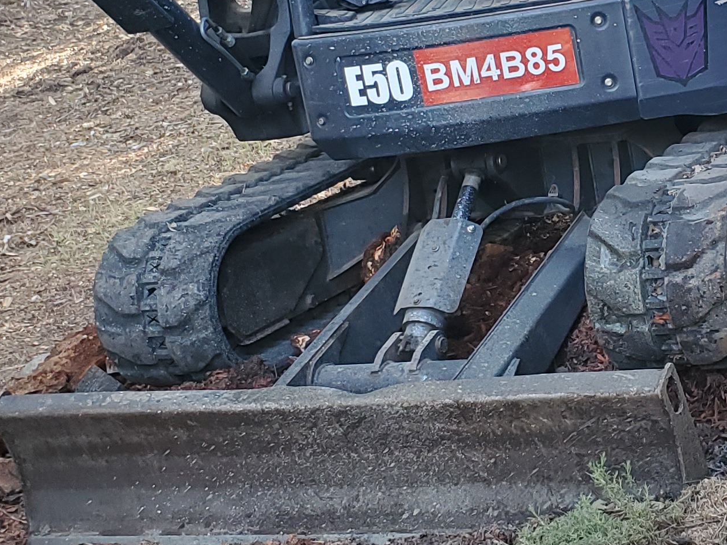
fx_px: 1743
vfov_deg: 17.8
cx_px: 724
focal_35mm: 83
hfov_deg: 22.7
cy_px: 267
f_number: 2.4
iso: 125
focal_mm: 4.3
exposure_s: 1/120
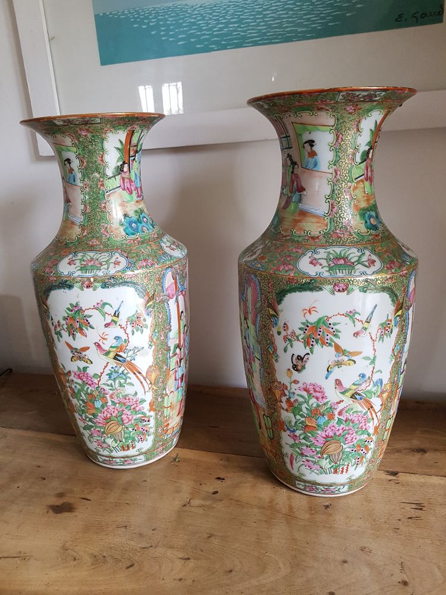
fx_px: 447
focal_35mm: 26
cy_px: 298
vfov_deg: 67.3
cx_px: 223
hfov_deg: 53.1
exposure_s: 1/25
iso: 250
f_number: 1.7
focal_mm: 4.2
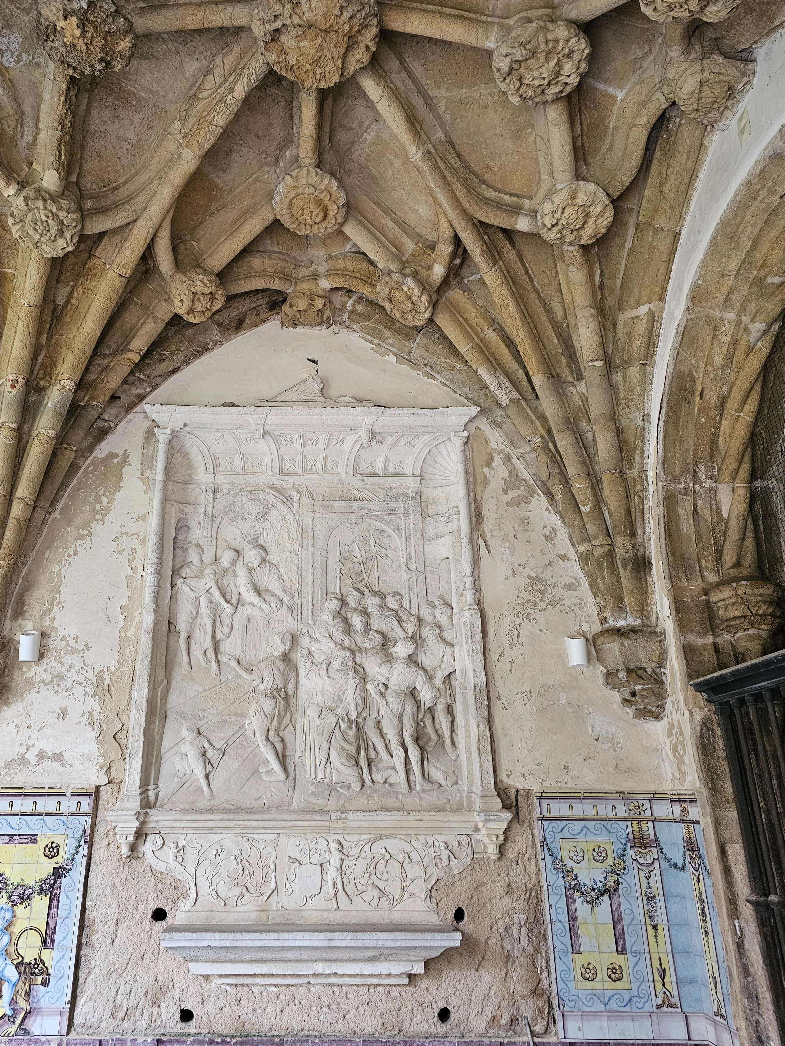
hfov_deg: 51.1
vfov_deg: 65.1
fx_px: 816
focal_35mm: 27
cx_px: 326
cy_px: 456
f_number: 1.7
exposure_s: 1/120
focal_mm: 6.3
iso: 800
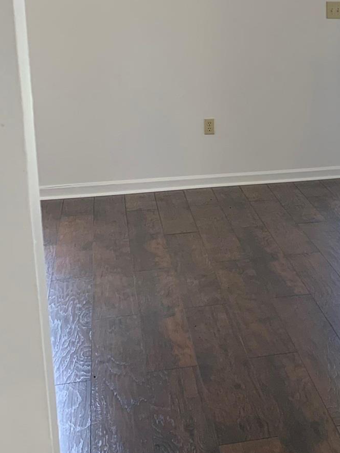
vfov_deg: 28.4
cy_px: 156
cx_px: 410
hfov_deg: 20.2
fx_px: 890
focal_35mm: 68
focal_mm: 4.25
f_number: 1.8
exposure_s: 1/120
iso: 80
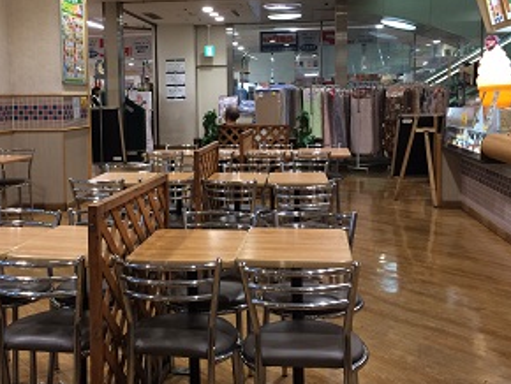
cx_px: 211
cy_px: 144
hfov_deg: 44.6
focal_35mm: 42
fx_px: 621
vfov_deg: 34.2
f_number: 2.2
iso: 40
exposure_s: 1/30
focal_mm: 4.15
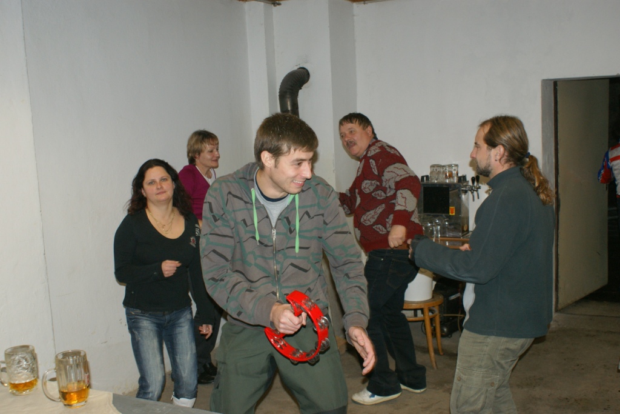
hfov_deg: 49.5
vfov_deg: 34.2
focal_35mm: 39
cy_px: 207
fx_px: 672
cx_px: 310
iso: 400
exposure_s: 1/60
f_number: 5.6
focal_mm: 26
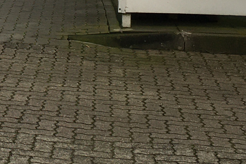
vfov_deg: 9.7
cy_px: -84
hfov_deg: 14.0
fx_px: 936
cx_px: -125
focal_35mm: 137
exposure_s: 1/538
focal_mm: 4.15
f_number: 2.2
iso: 25
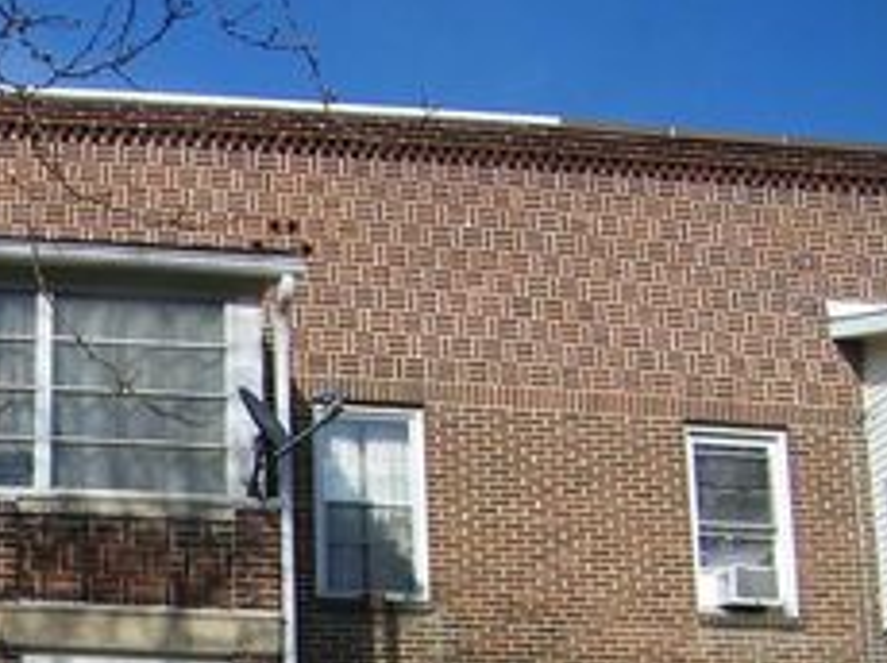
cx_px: -12
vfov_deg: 22.9
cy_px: 680
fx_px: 1561
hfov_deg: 29.5
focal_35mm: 61
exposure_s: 1/250
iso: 80
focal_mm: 5
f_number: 7
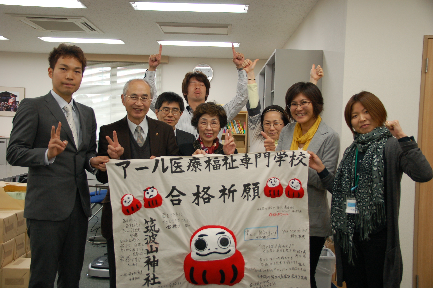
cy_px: 144
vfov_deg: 36.8
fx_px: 433
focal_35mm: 36
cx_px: 216
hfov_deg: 53.2
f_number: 4.2
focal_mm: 24
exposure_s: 1/50
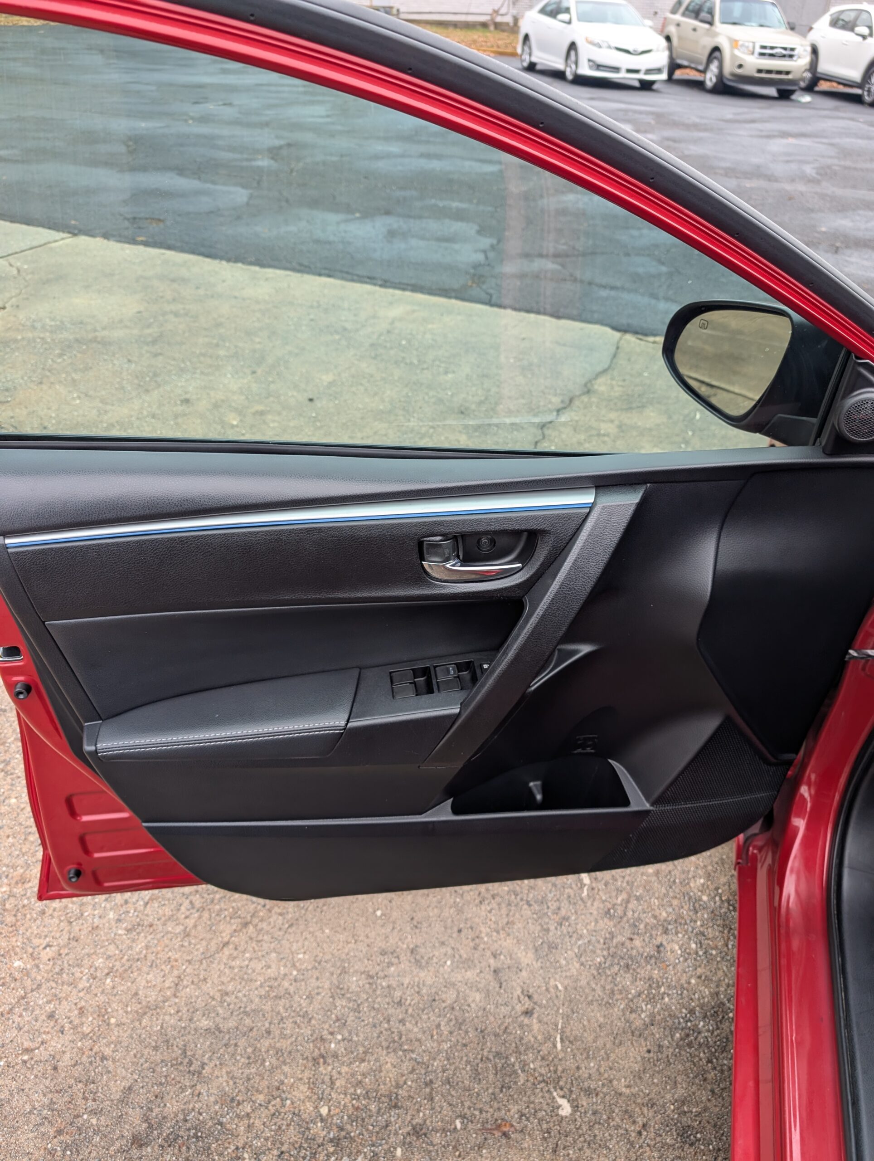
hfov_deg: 56.9
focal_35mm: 24
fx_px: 806
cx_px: 437
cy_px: 580
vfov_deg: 71.5
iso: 49
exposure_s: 1/231
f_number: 1.68
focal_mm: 6.9
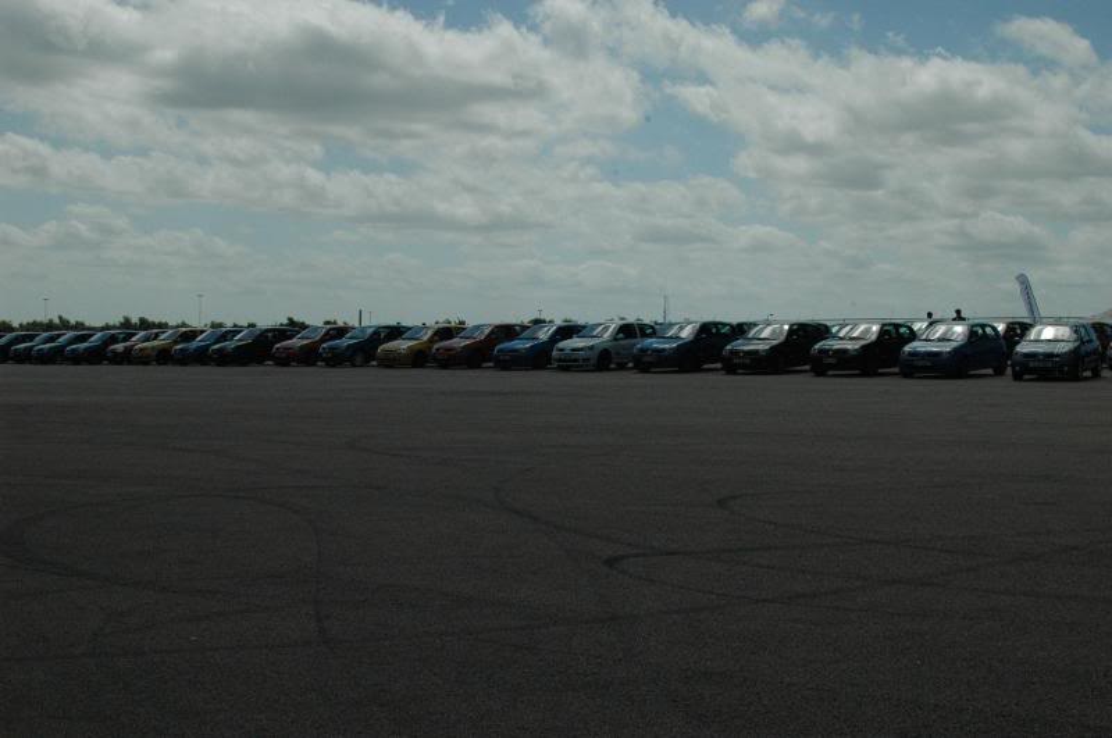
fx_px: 1573
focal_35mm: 51
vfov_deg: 26.4
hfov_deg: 38.9
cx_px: 556
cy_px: 369
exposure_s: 1/640
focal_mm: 34
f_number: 13
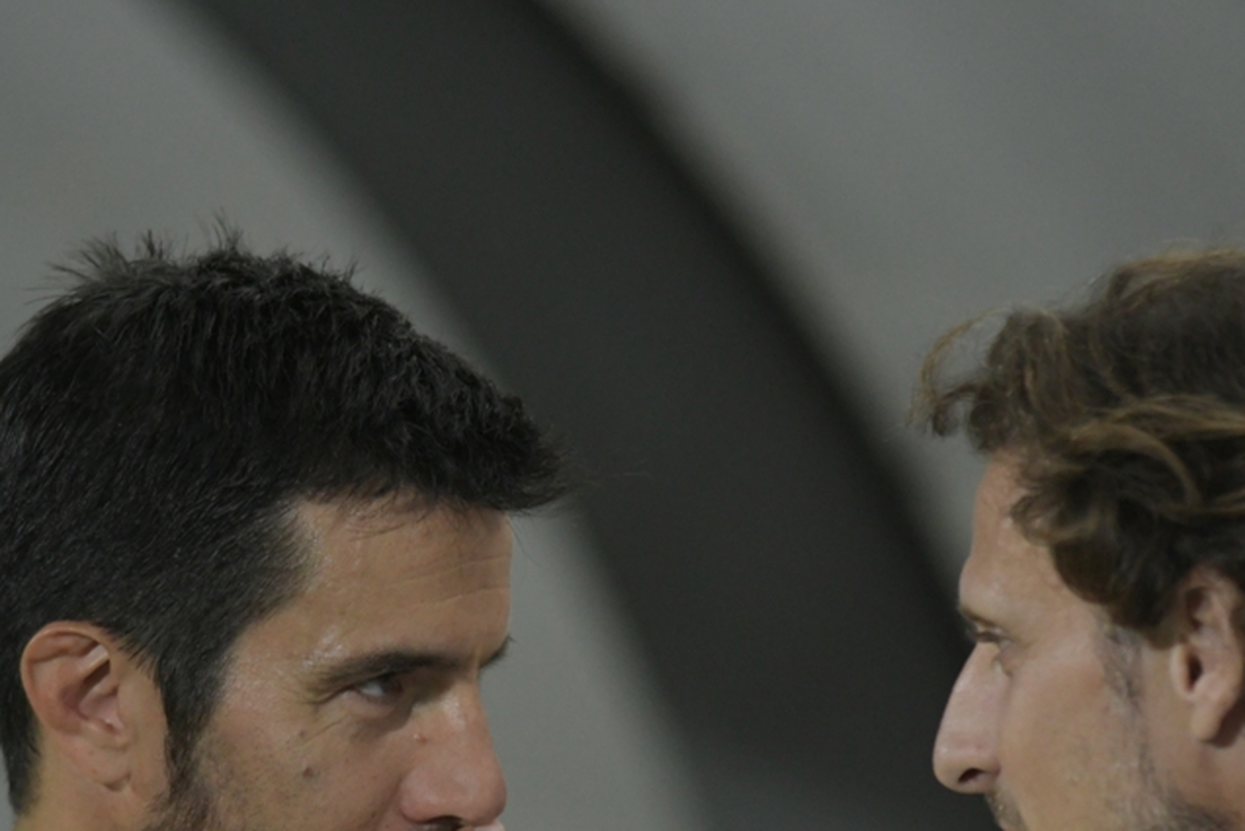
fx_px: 25008
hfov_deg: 2.9
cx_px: 414
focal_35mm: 723
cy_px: 652
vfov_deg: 1.9
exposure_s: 1/500
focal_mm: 300
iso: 2500
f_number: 2.8
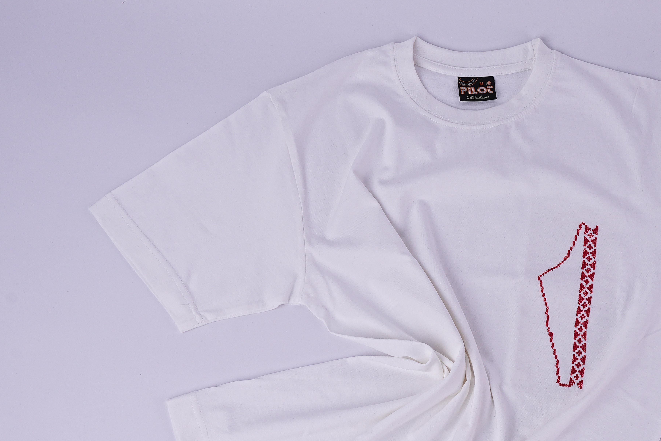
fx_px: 1138
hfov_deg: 31.8
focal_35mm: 62
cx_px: 501
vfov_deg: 21.7
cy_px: 343
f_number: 14
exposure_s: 1/160
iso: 125
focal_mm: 24
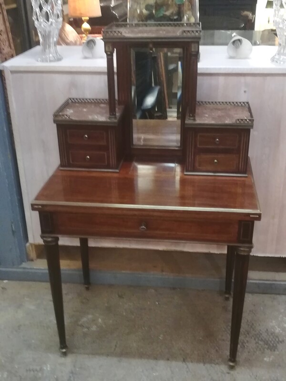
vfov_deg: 46.8
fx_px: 441
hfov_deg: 36.0
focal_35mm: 40
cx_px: 143
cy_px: 190
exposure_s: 1/20
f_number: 2.2
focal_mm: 3.83
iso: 500
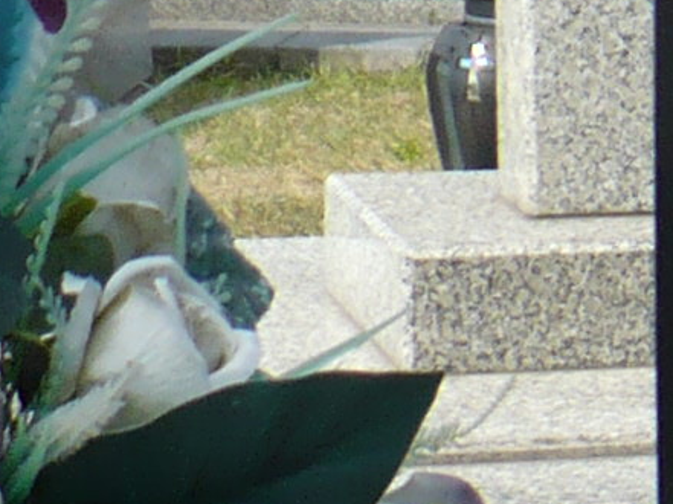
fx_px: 5012
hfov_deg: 6.8
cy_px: 967
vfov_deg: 5.6
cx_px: 2126
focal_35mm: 258
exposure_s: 1/800
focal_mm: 6.1
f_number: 2.8
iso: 100
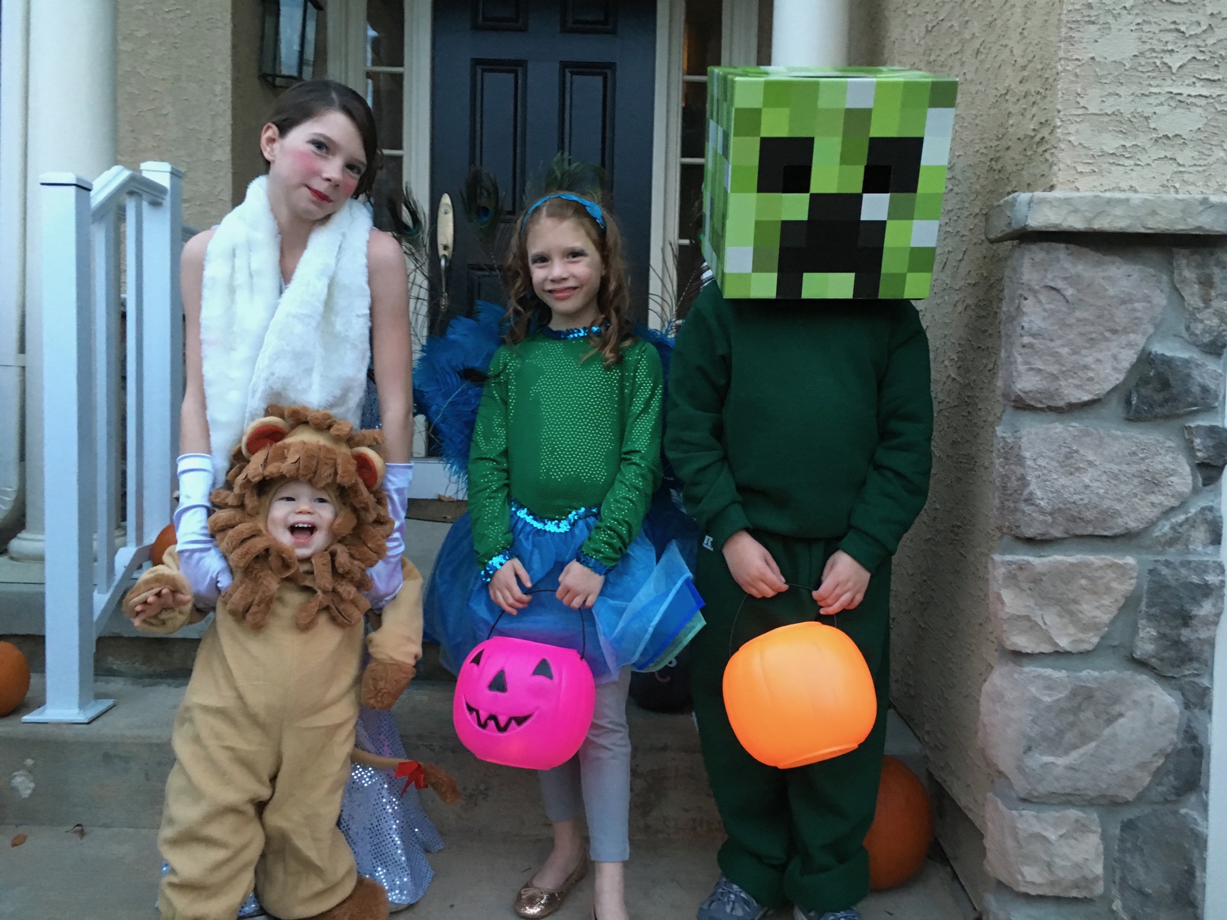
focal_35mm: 29
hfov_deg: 61.7
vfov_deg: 48.2
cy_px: 460
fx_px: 1028
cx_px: 614
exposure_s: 1/17
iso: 200
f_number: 2.2
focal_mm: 4.15
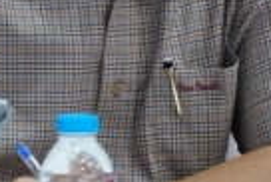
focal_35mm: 760
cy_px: -362
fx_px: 5725
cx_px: 743
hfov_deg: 2.7
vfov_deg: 1.8
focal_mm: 69
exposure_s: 1/200
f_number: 5.6
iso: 1600
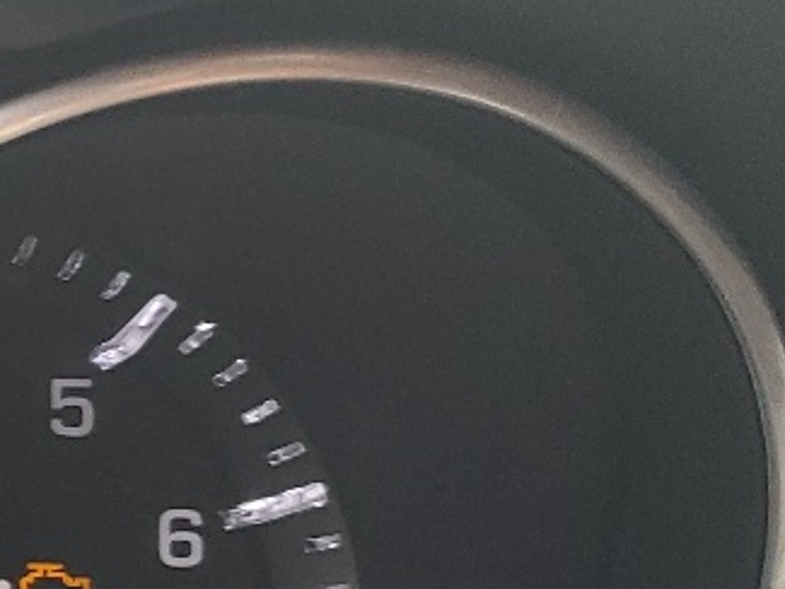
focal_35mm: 128
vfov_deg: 11.5
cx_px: -925
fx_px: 2904
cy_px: 507
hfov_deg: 12.8
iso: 96
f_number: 1.5
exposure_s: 1/120
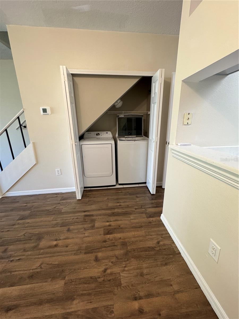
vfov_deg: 102.1
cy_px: 160
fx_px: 129
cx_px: 120
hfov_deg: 85.7
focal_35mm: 14
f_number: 2.2
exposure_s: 1/60
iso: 200
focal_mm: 2.22
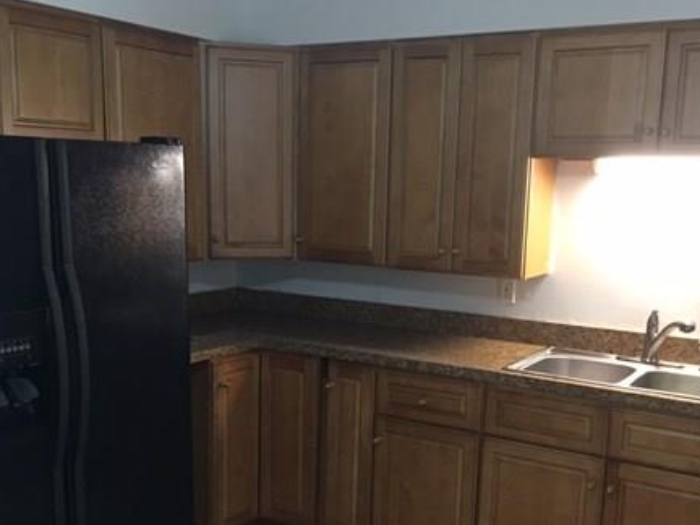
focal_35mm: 43
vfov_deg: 33.3
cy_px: 348
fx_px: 870
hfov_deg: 43.8
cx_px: 374
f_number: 2.2
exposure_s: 1/15
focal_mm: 4.15
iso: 100
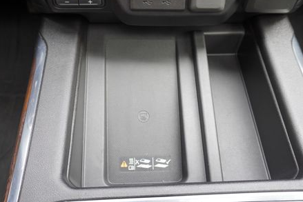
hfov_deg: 54.4
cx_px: 148
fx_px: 295
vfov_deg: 37.8
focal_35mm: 35
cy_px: 84
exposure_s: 1/60
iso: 250
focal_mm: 16
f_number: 4
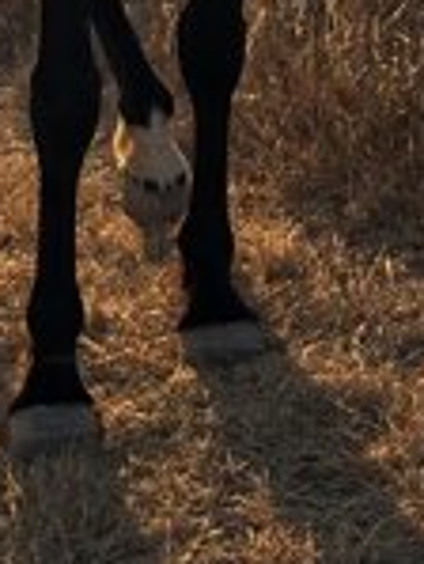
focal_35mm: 222
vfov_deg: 8.6
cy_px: -458
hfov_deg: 6.6
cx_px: -293
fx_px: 3620
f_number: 1.6
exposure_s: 1/2342
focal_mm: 5.96
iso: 40
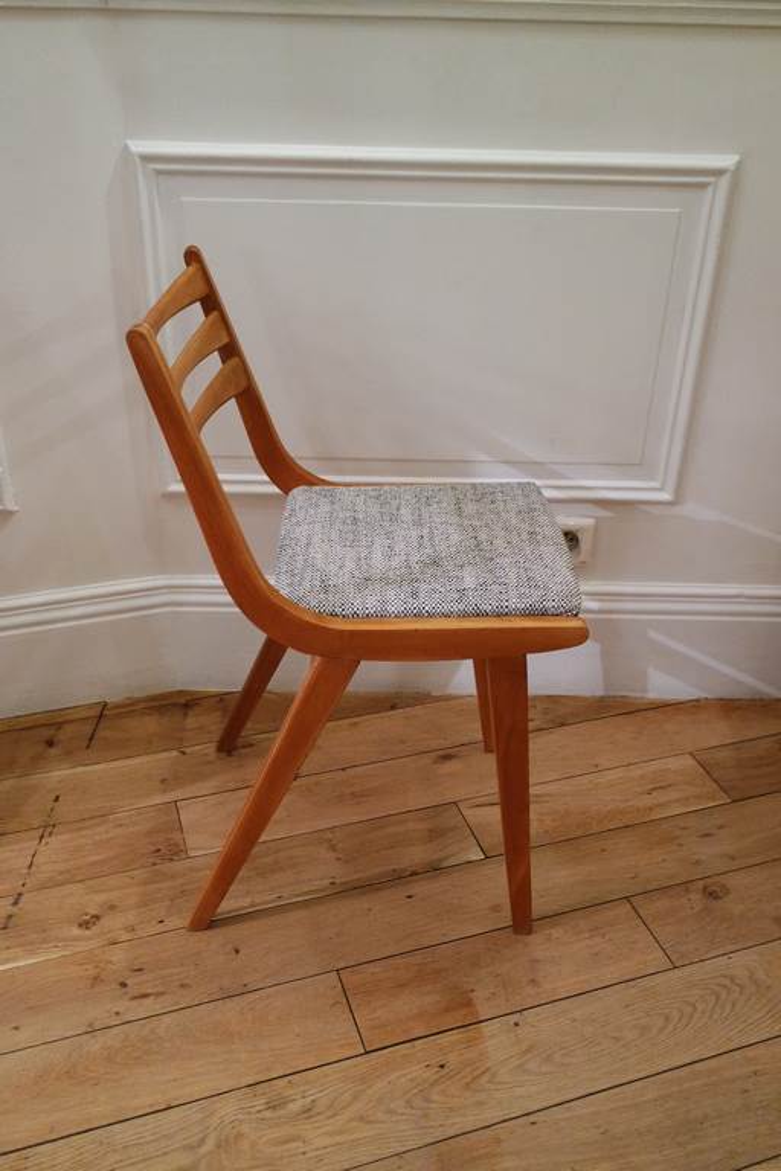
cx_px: 390
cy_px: 586
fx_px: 1074
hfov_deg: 40.0
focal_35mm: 33
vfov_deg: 57.2
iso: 1600
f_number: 3.5
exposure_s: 1/40
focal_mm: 22
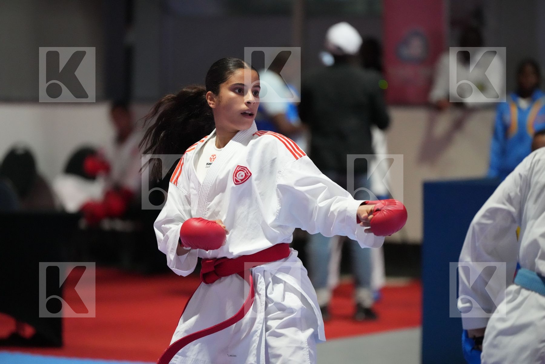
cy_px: 182
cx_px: 272
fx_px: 3028
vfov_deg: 6.9
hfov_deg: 10.3
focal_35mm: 200
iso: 12800
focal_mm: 200
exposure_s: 1/800
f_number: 2.8
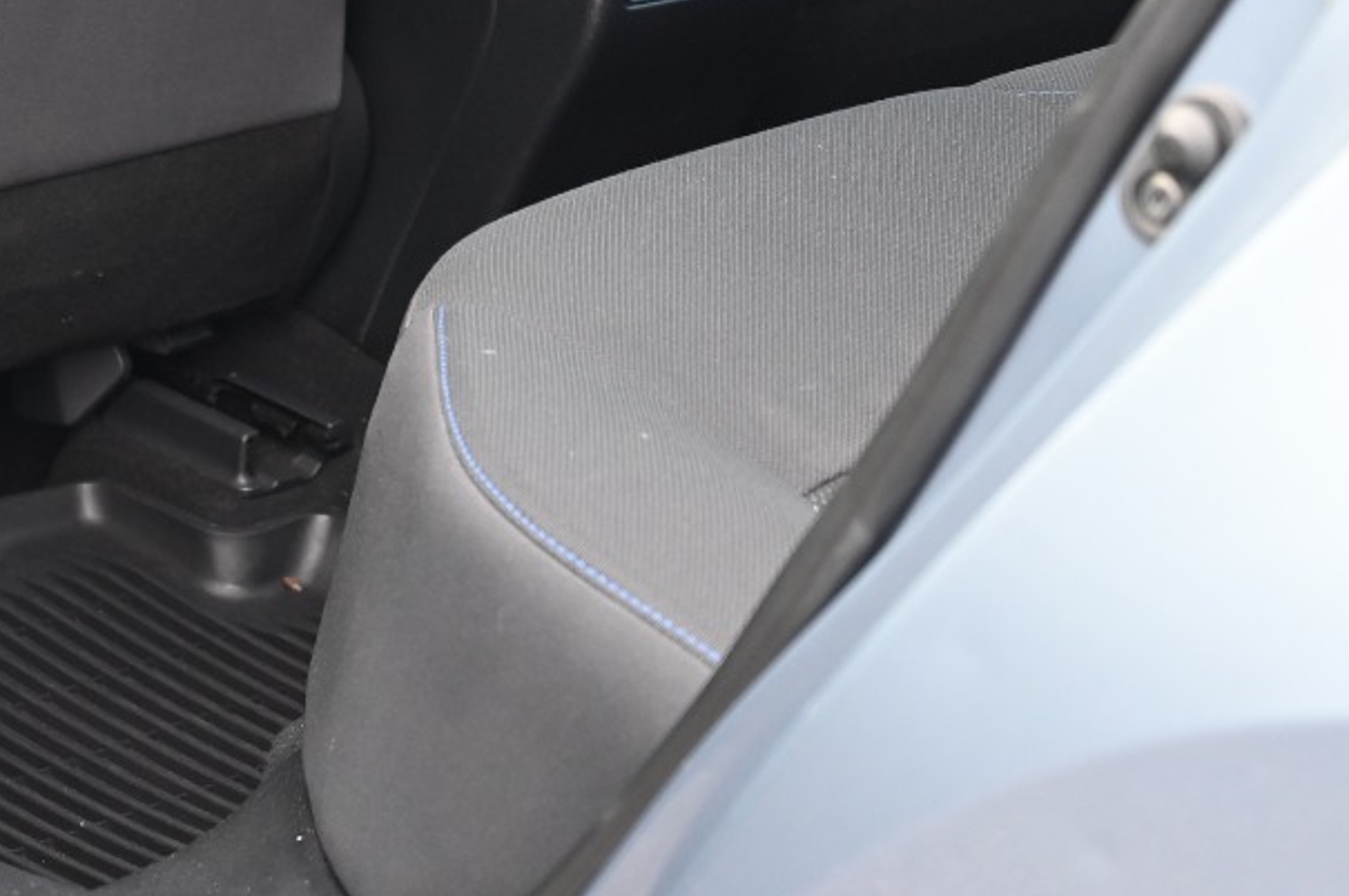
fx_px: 5128
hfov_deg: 14.6
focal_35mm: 137
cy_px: -38
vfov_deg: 9.9
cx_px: -129
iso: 1400
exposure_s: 1/125
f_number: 4
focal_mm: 51
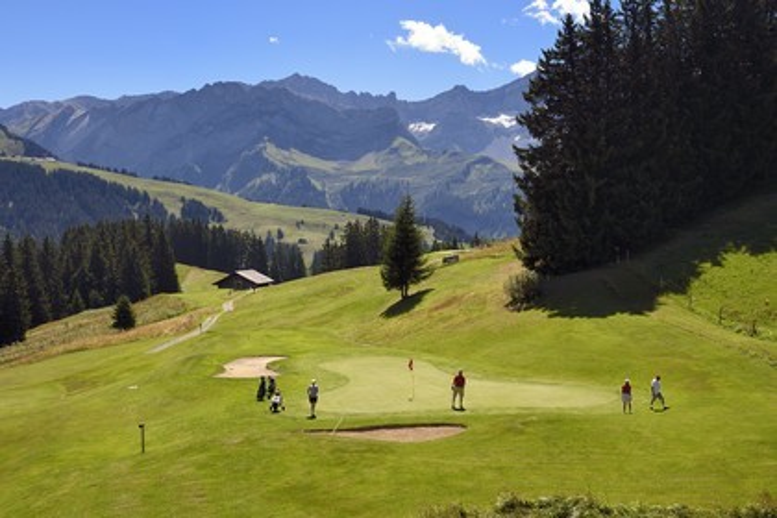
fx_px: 993
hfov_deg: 42.7
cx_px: 388
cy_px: 259
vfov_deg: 29.2
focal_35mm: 46
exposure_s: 1/320
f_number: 10
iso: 200
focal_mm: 46
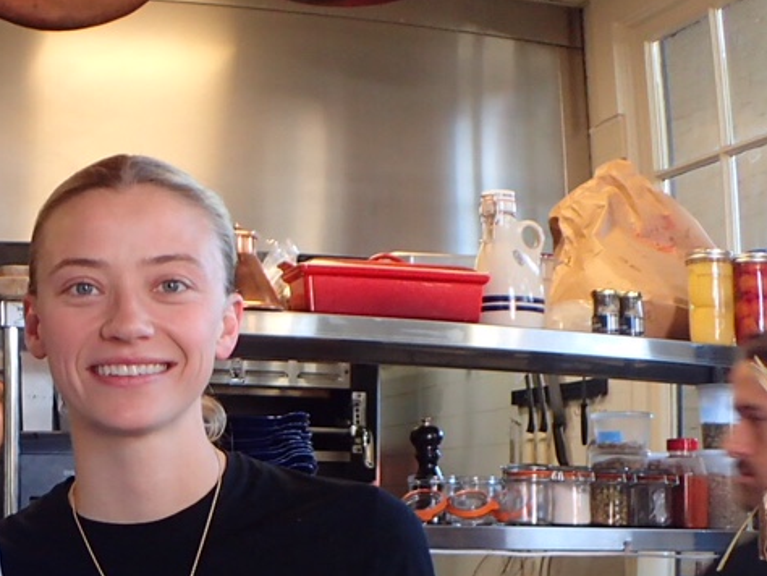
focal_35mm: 81
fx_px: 1796
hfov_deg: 22.5
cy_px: 616
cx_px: -113
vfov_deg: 17.7
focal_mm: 5.5
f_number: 2.3
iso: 200
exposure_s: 1/50
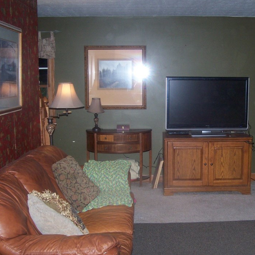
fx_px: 408
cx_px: 166
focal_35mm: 49
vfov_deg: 34.7
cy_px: 133
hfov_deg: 34.4
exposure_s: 1/60
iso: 140
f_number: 2.8
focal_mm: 6.3
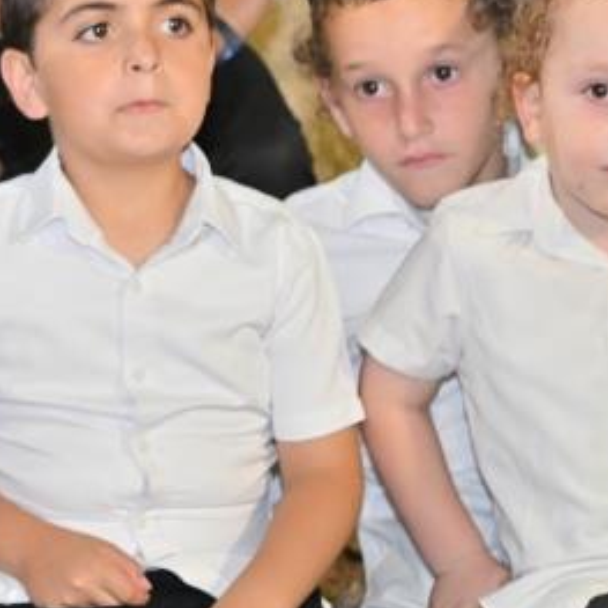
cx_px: -391
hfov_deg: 7.9
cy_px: 73
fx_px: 4272
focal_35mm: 215
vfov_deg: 8.1
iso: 1250
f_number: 4
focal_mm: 65
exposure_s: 1/160
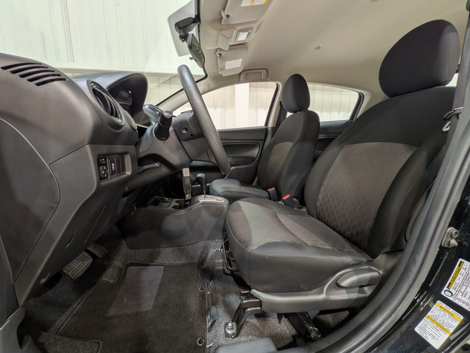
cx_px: 235
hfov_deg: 102.1
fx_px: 190
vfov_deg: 85.7
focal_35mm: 14
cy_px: 176
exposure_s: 1/24
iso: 52
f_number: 2.2
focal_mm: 1.83
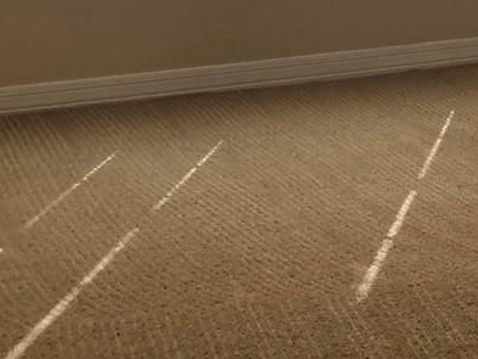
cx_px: 602
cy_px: -274
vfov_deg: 12.0
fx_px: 1575
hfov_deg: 16.4
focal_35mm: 114
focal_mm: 3.99
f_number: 1.8
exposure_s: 1/124
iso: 20
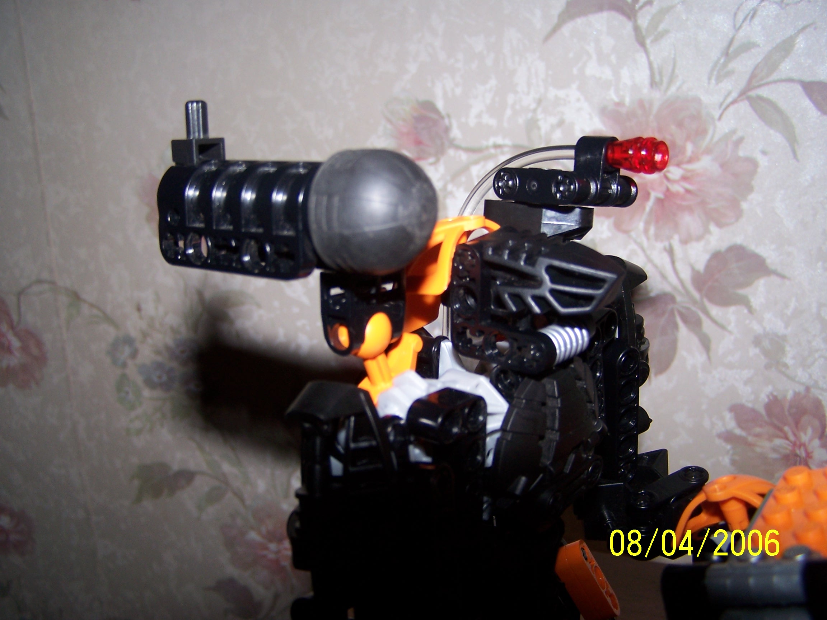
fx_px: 908
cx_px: 414
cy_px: 310
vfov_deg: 37.7
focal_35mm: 38
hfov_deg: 49.0
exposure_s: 1/60
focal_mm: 6.3
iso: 80
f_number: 2.8
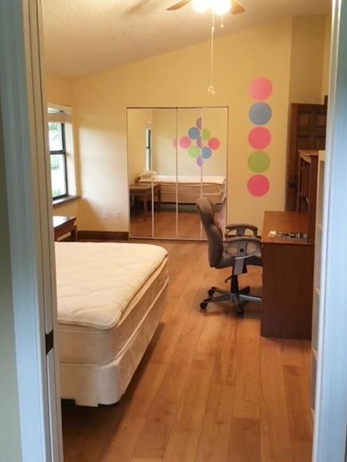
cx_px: 191
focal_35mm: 32
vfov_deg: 56.7
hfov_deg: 44.1
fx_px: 428
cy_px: 209
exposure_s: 1/30
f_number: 2.2
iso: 160
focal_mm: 4.15
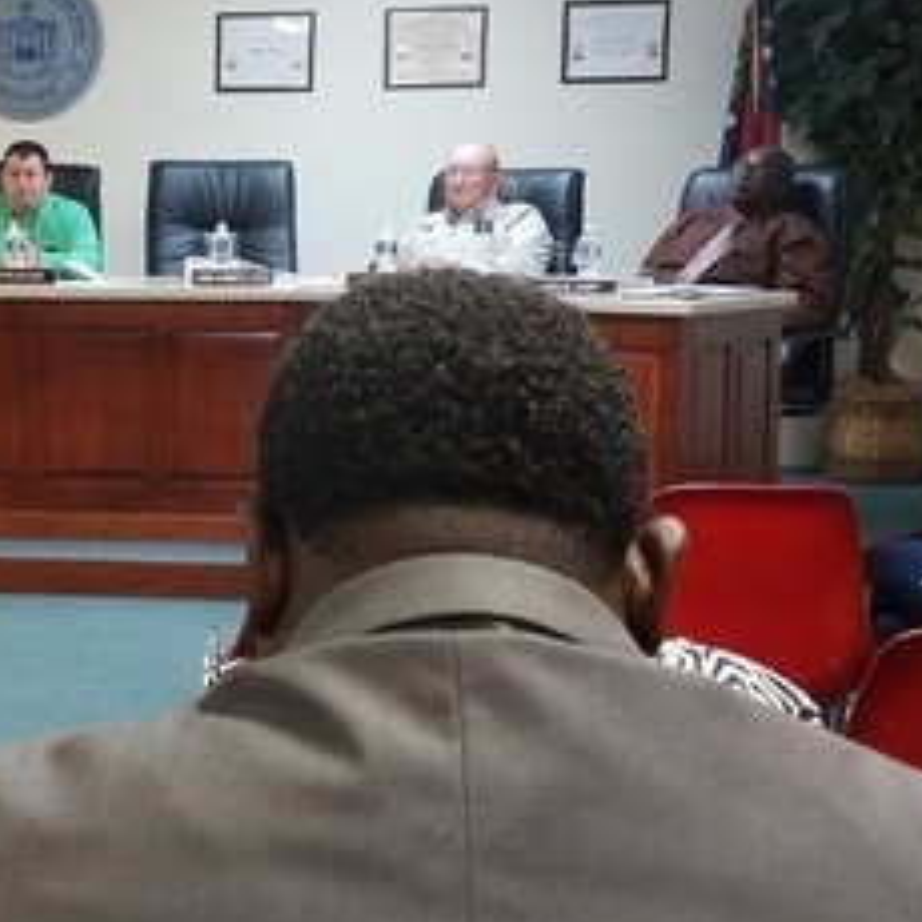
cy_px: 373
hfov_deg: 27.4
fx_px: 1808
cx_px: 60
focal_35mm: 60
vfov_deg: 28.5
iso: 160
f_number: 1.7
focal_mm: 4.2
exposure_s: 1/40
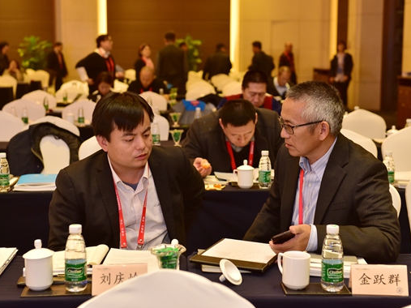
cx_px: 196
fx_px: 783
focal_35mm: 66
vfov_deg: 22.2
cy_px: 148
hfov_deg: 29.4
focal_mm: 58
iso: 1000
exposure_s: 1/80
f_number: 4
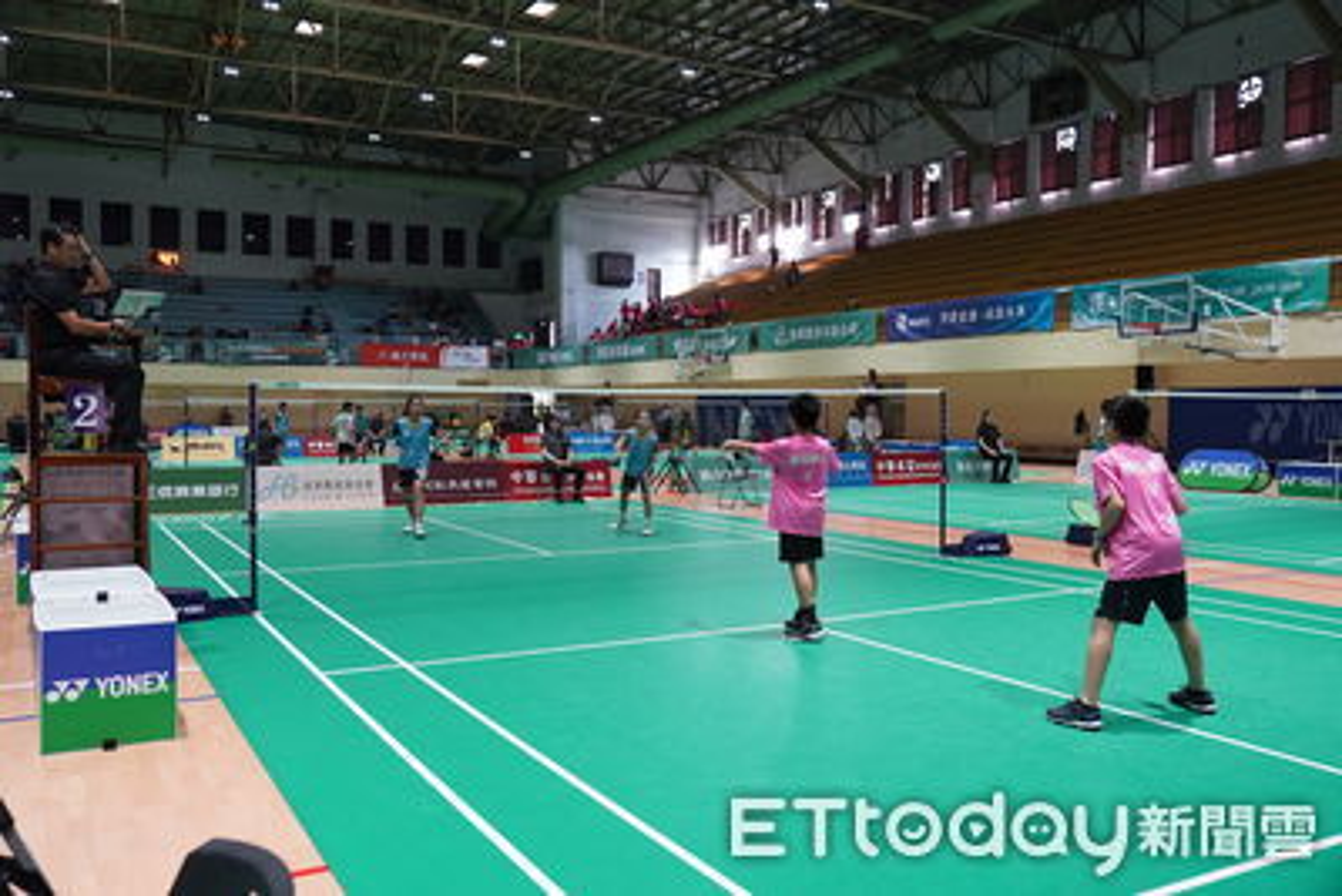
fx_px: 1119
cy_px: 448
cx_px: 671
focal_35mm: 30
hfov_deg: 61.9
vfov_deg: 43.6
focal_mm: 20
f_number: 2.8
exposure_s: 1/400
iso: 1600
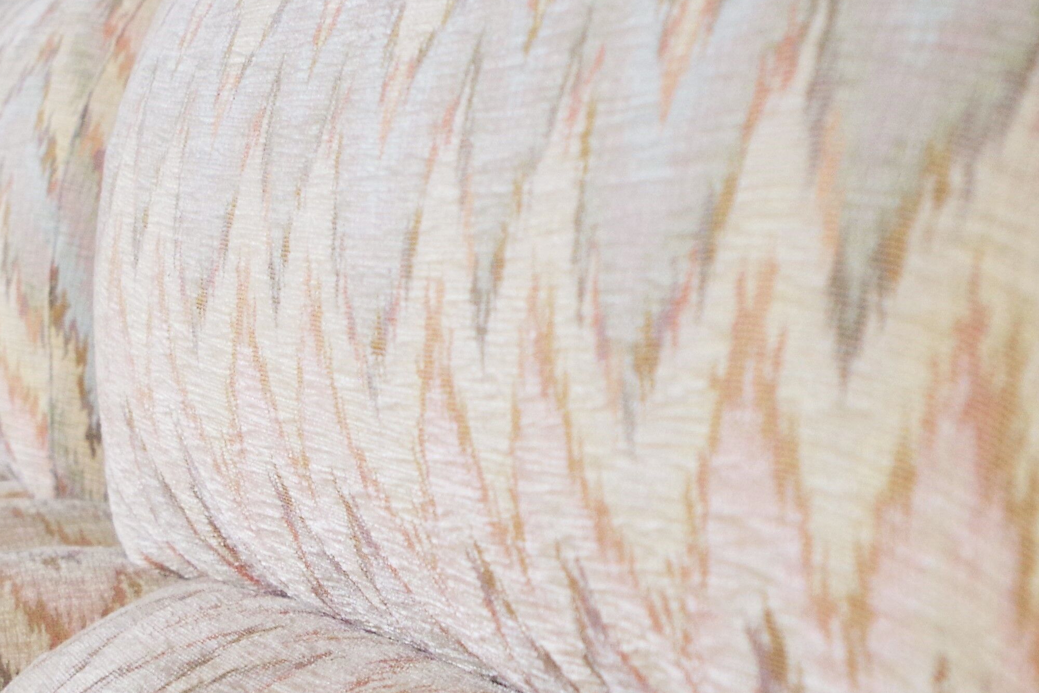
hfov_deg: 22.5
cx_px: 744
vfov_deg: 15.2
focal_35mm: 90
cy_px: 318
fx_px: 2597
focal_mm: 20
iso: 200
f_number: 4
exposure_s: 1/60
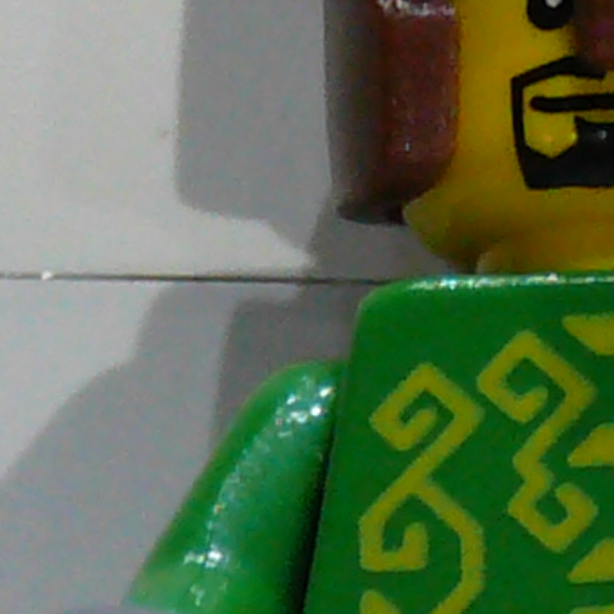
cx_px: 455
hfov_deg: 3.4
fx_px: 10295
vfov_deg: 3.4
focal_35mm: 513
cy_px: 1084
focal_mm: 11.5
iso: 200
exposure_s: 1/25
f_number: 3.7
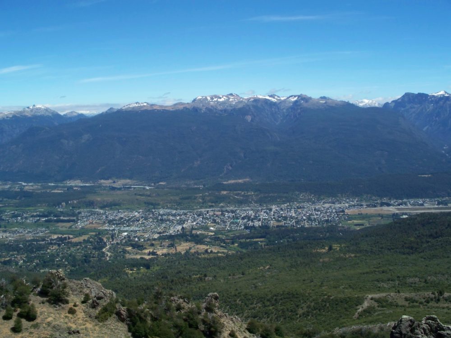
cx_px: 226
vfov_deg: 38.7
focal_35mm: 37
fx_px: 482
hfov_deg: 50.1
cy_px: 169
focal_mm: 7.8
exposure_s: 1/800
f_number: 7.1
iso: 200
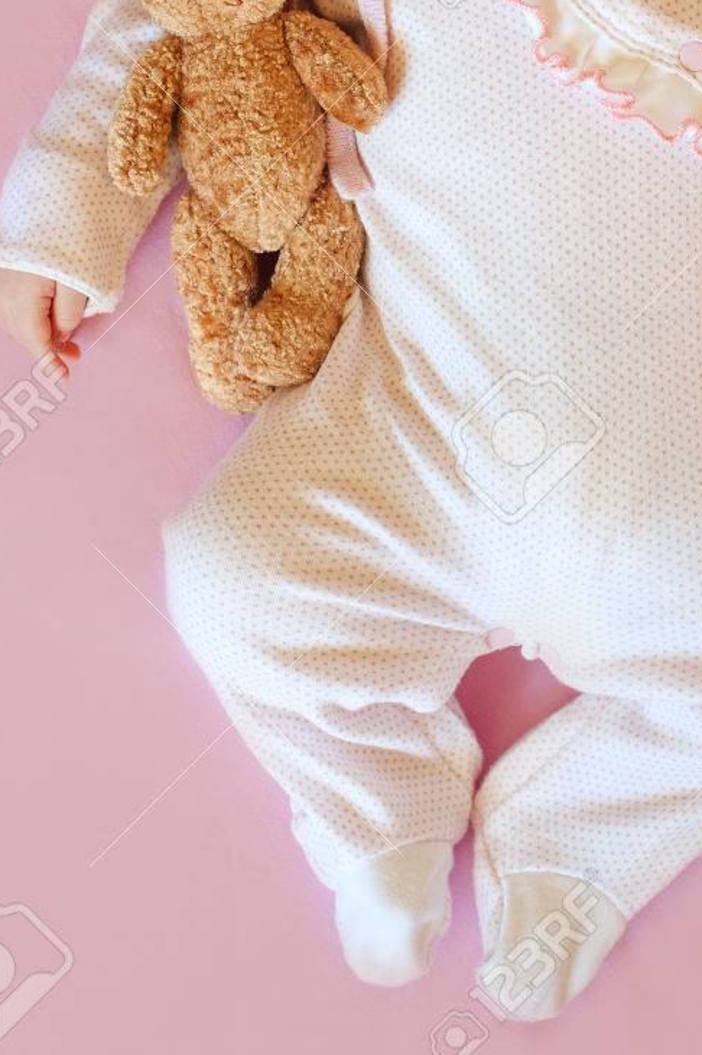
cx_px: 467
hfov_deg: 15.3
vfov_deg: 22.5
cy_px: 171
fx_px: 2606
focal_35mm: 89
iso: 200
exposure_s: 1/40
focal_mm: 50
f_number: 5
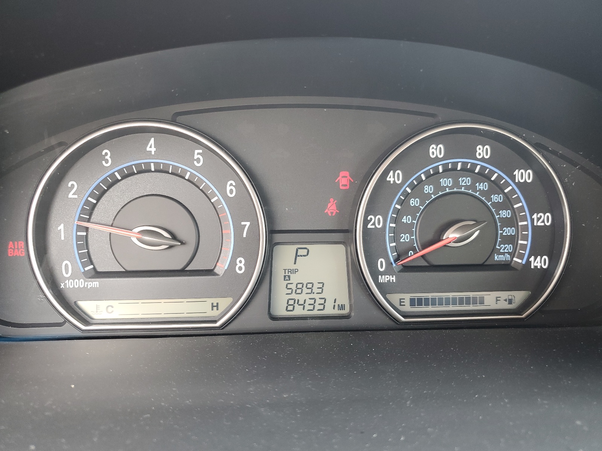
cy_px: 226
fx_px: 452
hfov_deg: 67.3
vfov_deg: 53.1
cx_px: 301
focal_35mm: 26
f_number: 1.5
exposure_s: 1/60.2
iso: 80
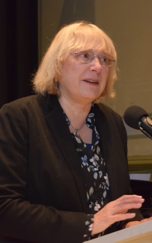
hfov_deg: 14.2
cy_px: 122
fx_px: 610
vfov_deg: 22.6
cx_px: 82
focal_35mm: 92
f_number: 5
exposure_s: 1/60
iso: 3200
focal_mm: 40
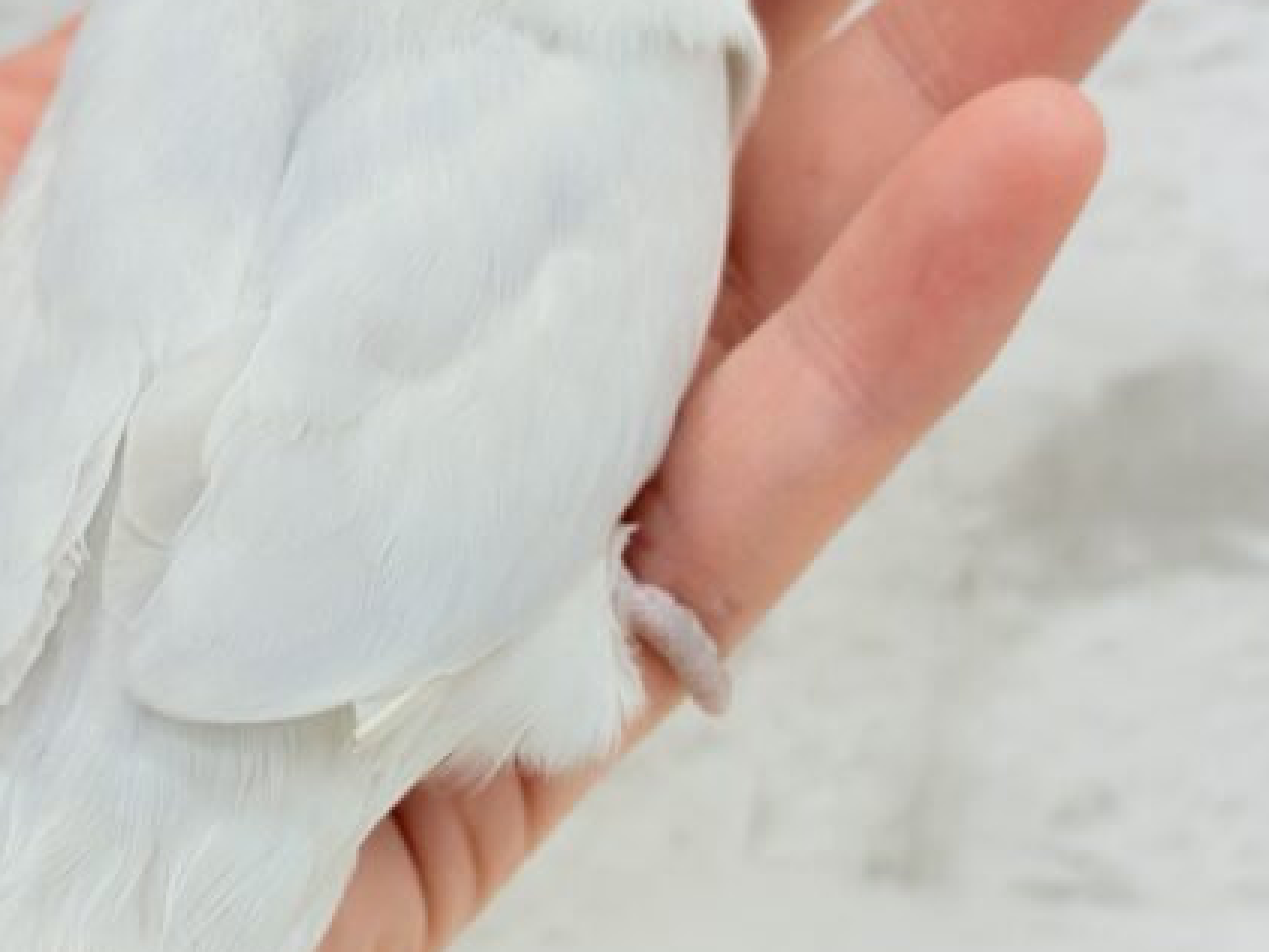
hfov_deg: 24.6
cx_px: 428
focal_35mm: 79
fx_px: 2897
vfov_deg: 18.7
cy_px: 512
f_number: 1.6
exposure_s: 1/50
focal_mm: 5.96
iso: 32
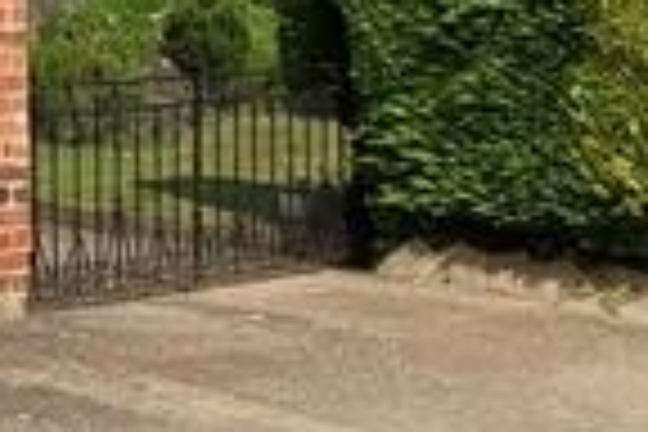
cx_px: -882
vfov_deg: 7.4
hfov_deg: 10.0
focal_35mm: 182
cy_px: -250
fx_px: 3268
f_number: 10
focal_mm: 17
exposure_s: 1/400
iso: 100
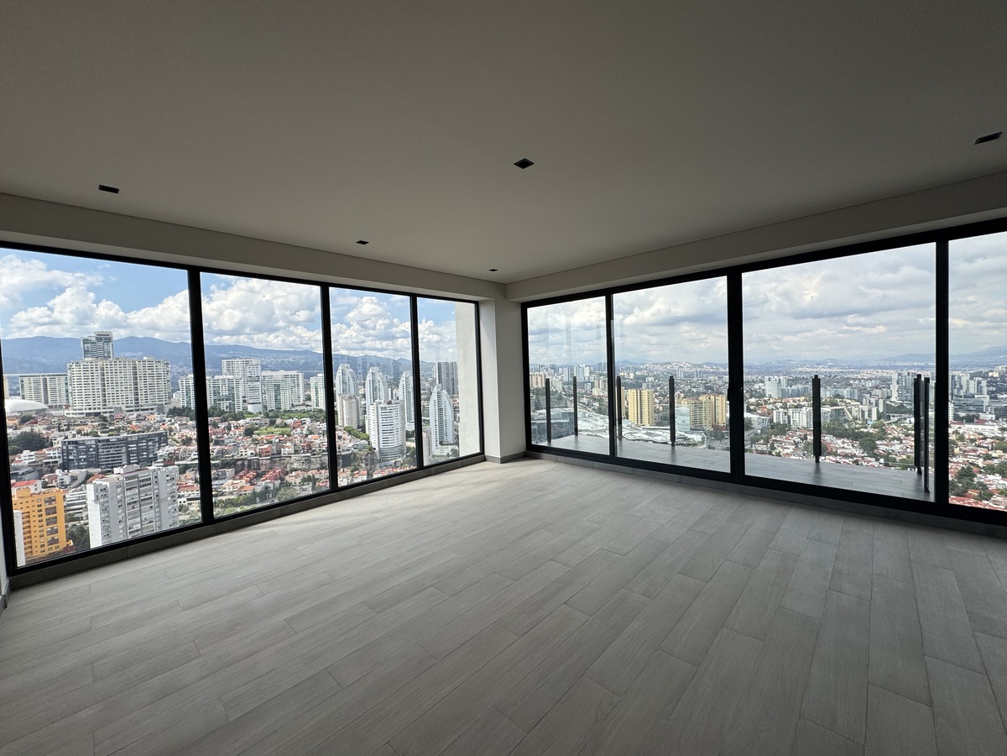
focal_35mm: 14
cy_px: 378
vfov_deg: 85.7
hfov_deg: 102.1
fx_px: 407
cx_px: 504
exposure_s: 1/1600
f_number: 2.2
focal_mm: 2.22
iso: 50
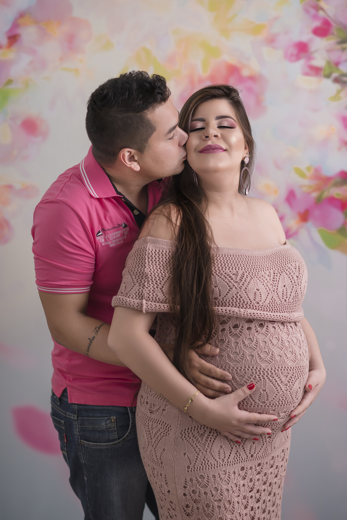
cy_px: 260
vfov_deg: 23.9
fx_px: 1229
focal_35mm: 85
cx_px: 174
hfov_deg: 16.1
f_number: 2.2
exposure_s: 1/125
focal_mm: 85
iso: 50
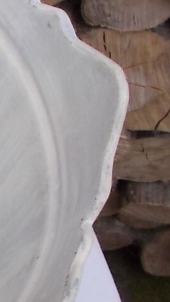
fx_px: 754
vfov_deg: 22.6
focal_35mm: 94
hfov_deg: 10.8
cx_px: -249
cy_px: 196
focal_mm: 4.6
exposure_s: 1/320
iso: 80
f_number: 3.2
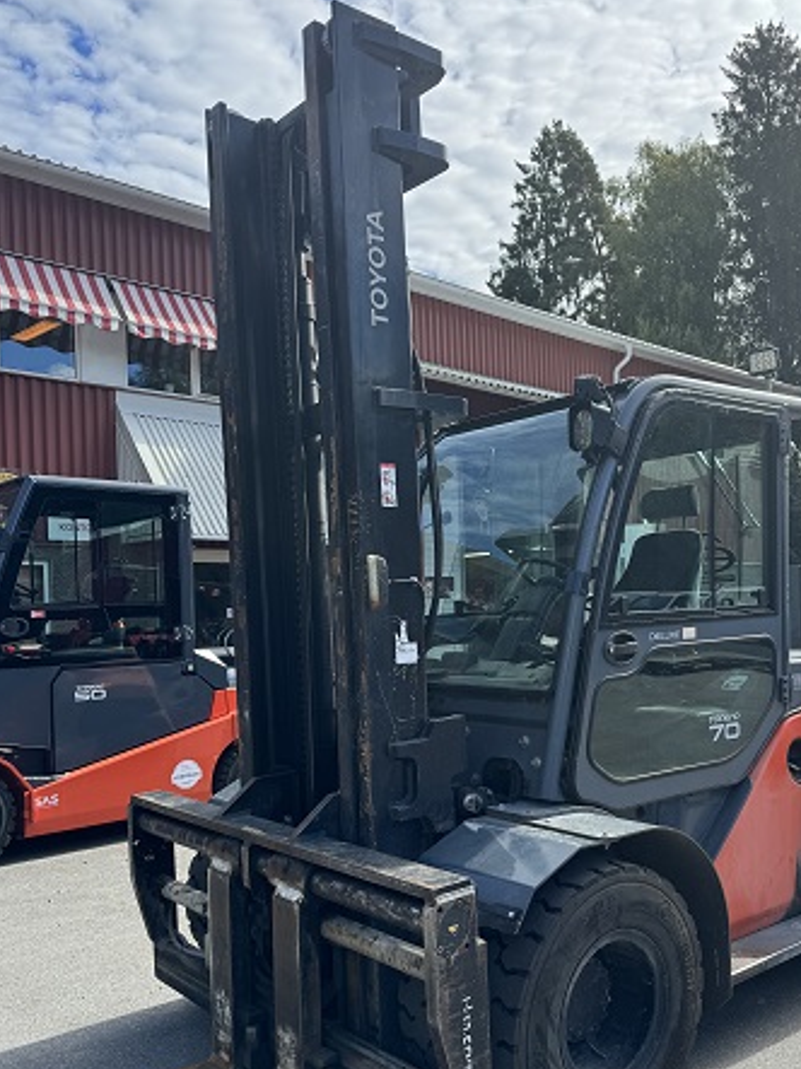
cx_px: 503
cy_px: 613
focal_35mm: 31
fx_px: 957
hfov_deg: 45.0
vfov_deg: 58.1
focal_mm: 6.76
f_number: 1.78
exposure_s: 1/1721
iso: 80
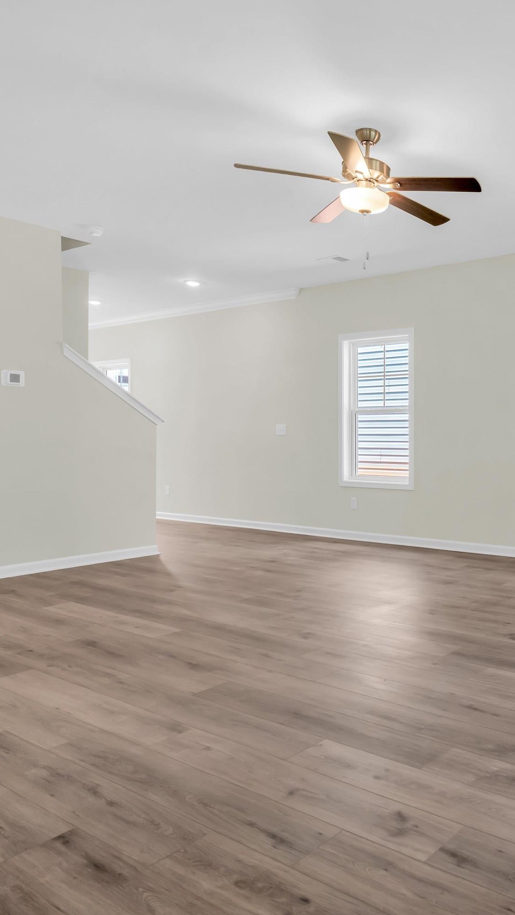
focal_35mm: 26
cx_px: 543
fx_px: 631
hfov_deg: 38.2
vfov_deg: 71.9
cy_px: 449
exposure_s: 1/20
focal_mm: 16
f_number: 9
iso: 320
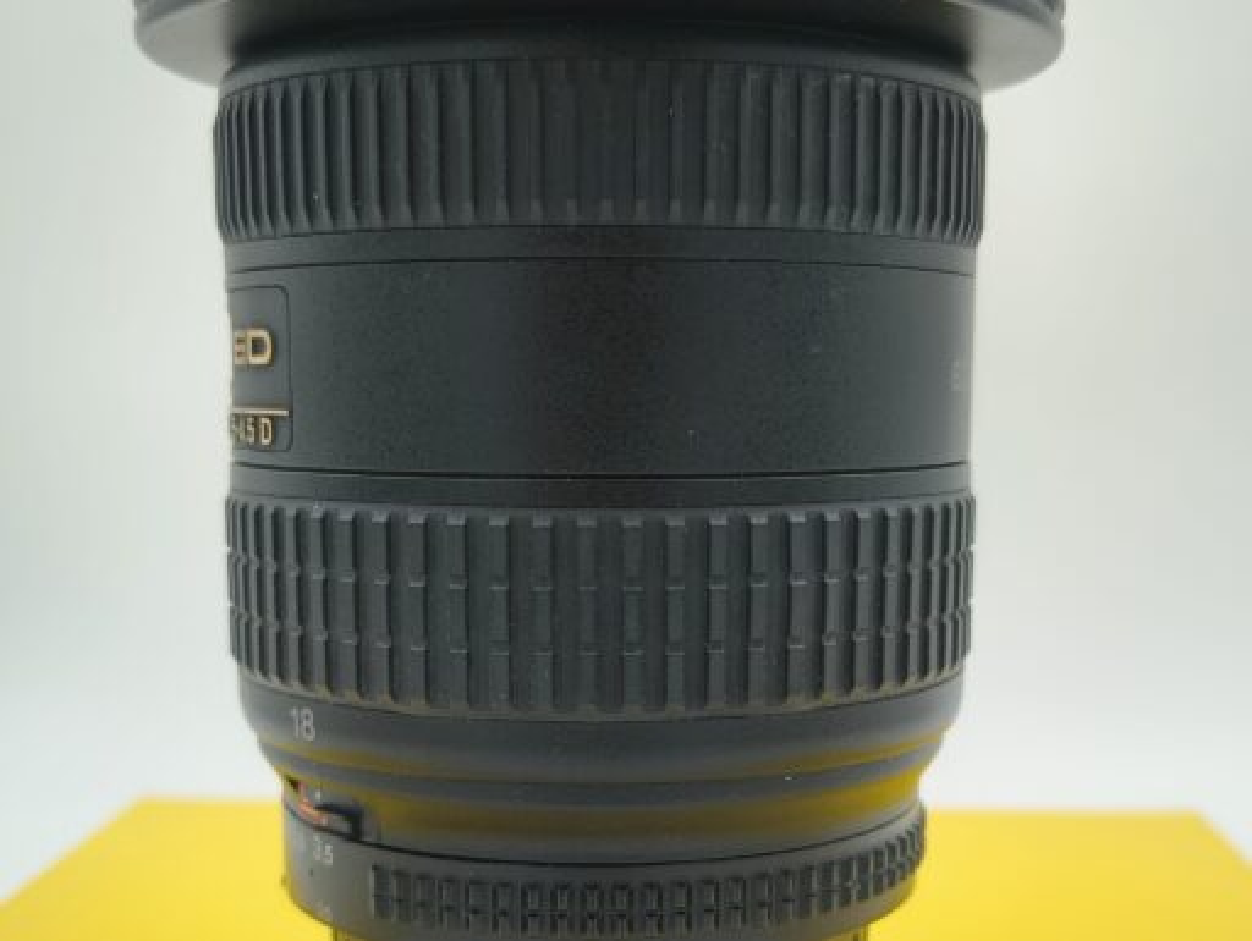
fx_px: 869
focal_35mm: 24
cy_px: 470
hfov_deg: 71.5
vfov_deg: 56.9
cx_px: 626
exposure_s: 1/328
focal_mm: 5.56
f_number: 1.8
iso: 100
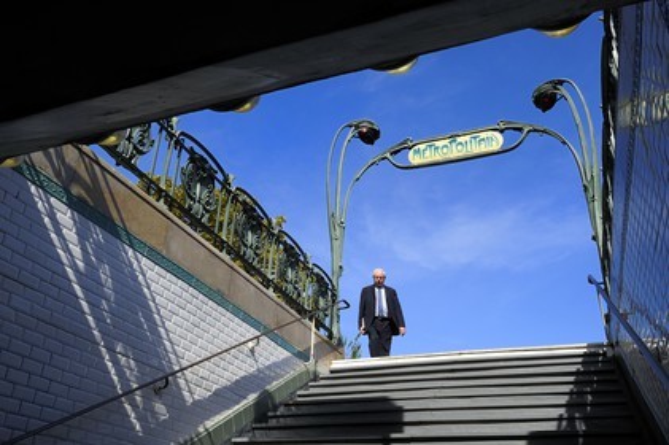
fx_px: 576
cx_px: 334
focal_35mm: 31
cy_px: 222
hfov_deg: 60.3
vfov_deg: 42.3
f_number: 11
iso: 200
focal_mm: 31
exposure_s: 1/200
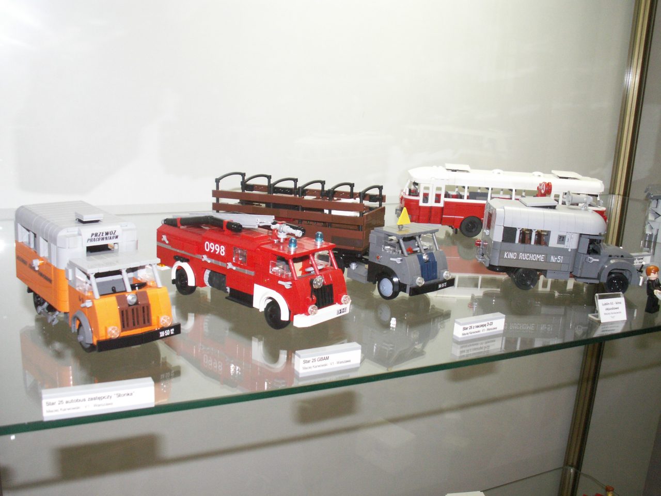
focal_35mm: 35
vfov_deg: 40.7
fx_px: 668
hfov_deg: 52.6
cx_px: 330
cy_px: 248
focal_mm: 5.86
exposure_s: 1/60
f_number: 2.8
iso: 160
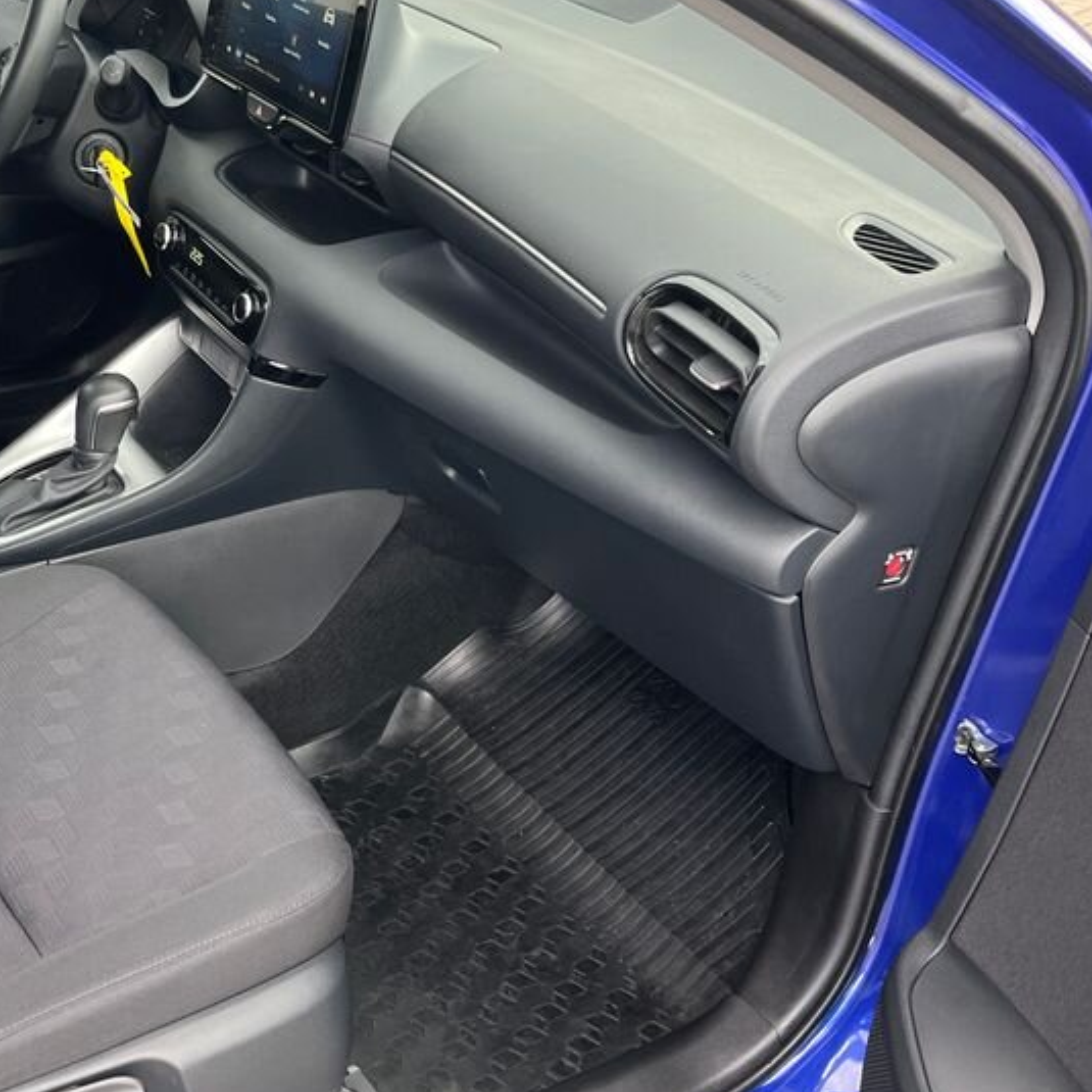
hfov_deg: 37.2
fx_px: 1570
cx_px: 247
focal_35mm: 44
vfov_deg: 38.3
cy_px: 531
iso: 64
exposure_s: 1/123
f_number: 1.6
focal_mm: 5.1
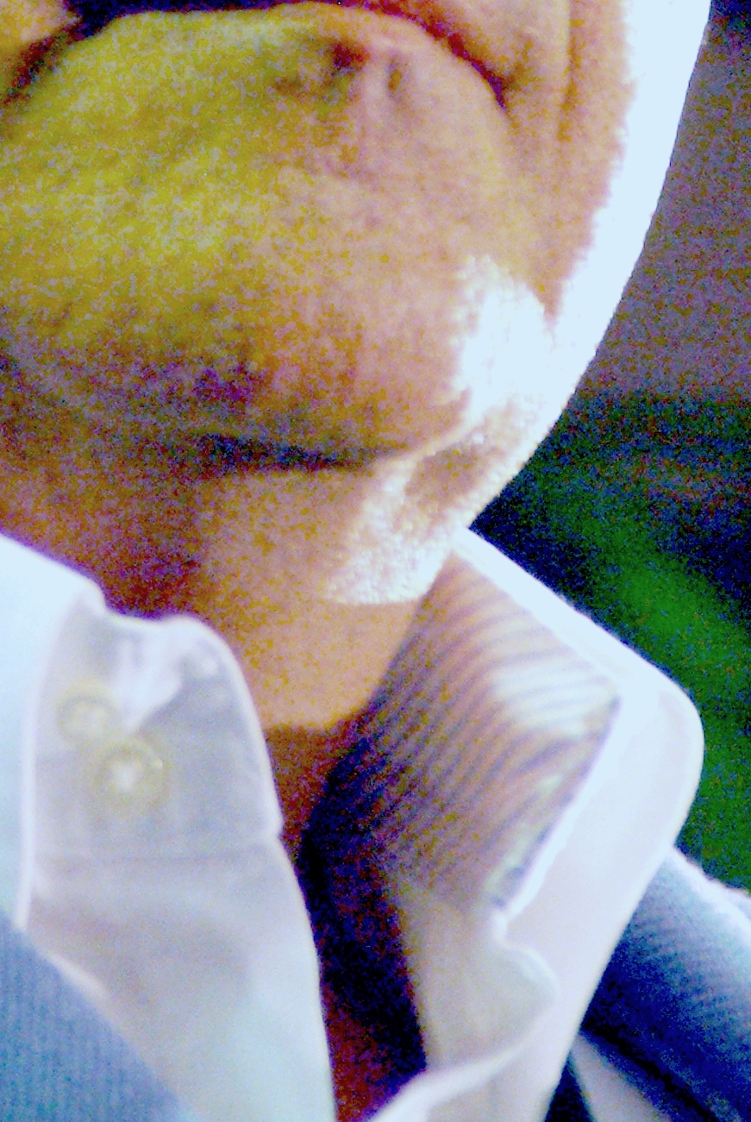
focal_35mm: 1339
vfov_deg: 1.5
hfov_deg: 1.0
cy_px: -337
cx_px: 34
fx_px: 41774
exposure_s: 1/10
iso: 1100
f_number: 6.7
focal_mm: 300
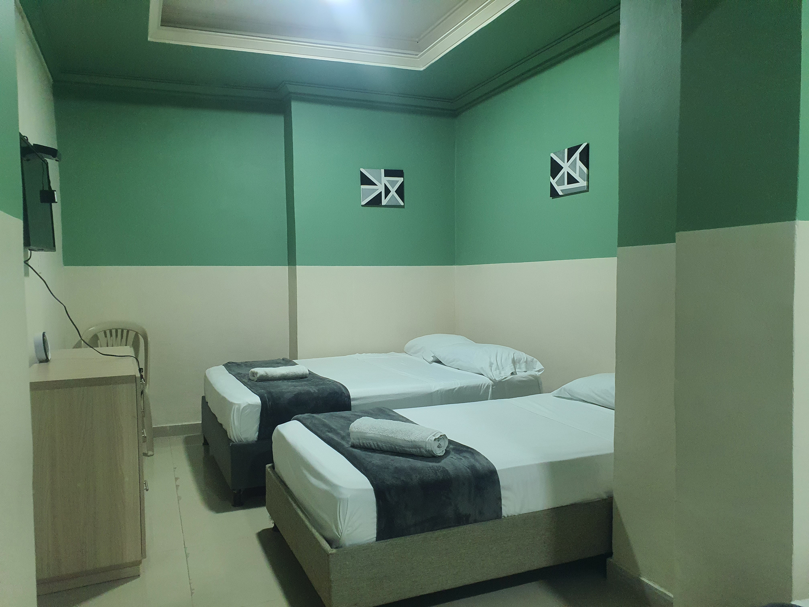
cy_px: 304
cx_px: 404
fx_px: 608
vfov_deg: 53.1
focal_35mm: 26
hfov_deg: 67.3
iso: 320
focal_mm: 4.3
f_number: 2.4
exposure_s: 1/40
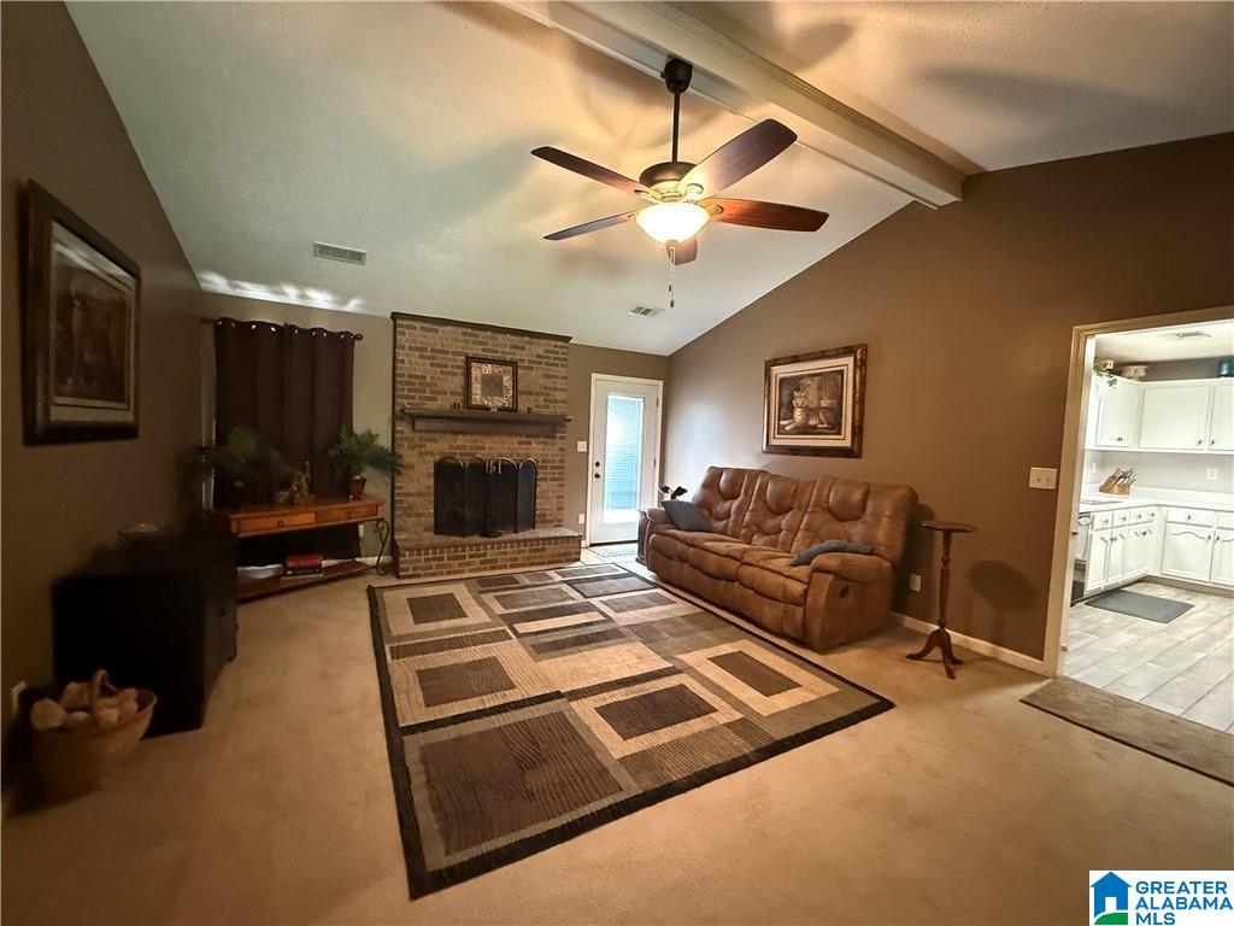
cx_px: 617
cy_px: 463
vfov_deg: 85.7
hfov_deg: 102.1
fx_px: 499
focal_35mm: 14
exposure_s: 1/40
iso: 1000
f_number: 2.2
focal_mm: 2.22
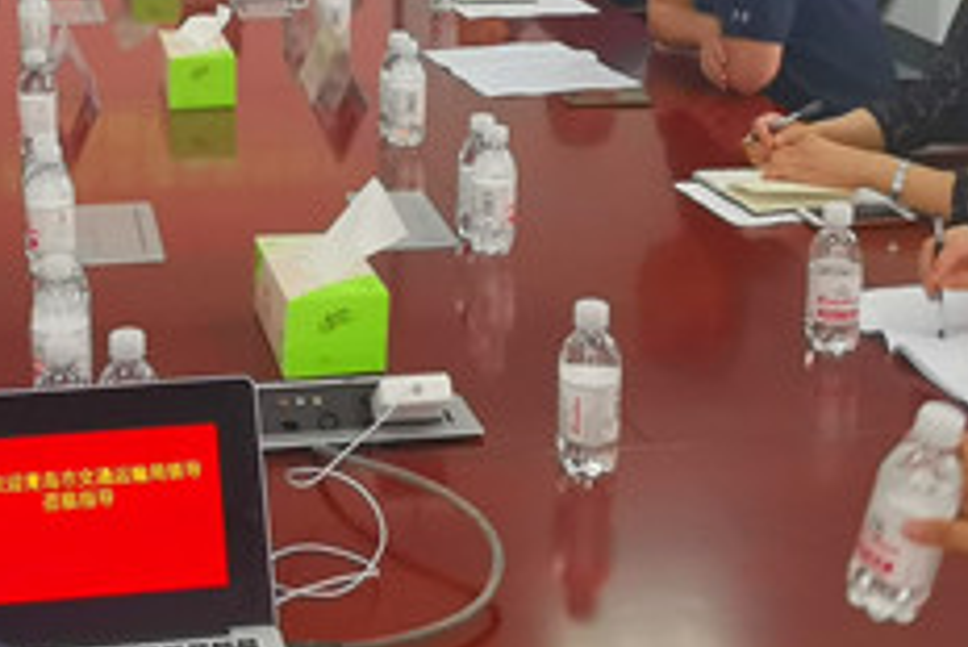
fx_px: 1883
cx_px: 292
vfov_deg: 19.1
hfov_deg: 28.6
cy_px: 33
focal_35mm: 70
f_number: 2.2
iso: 250
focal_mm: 2.35
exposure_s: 1/100
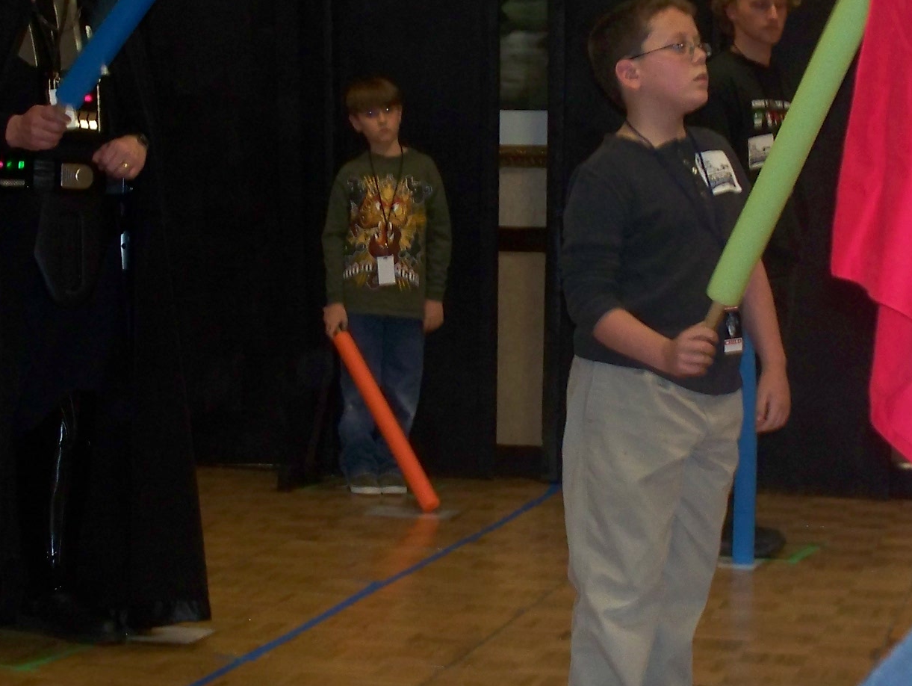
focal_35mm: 109
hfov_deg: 18.0
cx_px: 419
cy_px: 299
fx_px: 2874
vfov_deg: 13.6
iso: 200
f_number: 2.9
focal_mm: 9.86
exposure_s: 1/30
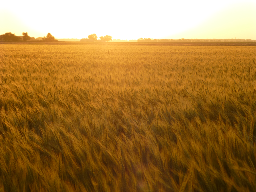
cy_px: 96
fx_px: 850
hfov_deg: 17.1
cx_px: 128
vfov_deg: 12.9
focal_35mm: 115
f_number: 5.3
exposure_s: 1/100
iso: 100
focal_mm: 20.6
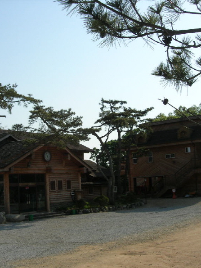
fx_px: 395
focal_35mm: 51
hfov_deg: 28.5
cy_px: 134
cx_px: 81
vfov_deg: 37.5
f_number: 4.8
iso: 64
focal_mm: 7.8
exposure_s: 1/796
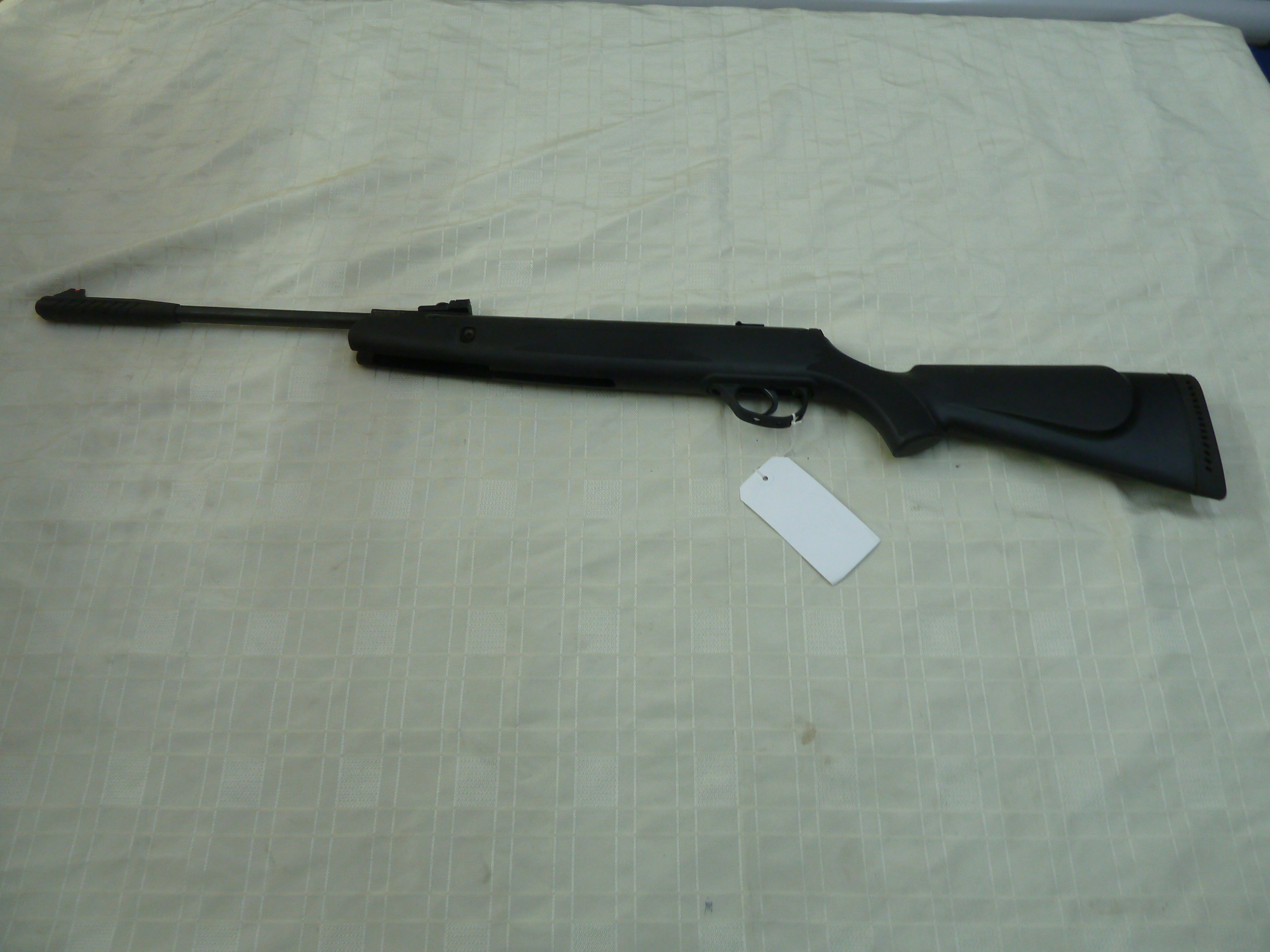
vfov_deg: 54.9
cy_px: 476
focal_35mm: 25
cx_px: 635
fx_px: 917
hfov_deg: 69.4
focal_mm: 4.1
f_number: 3.3
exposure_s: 1/30
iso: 160
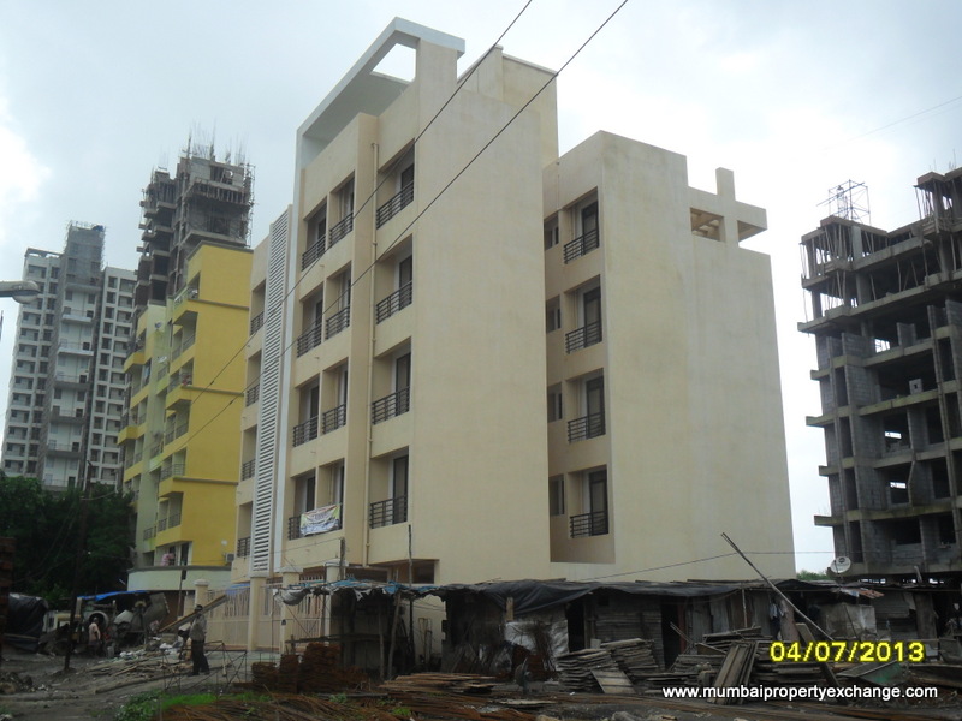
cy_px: 360
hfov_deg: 50.1
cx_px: 481
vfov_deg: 38.7
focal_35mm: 37
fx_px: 1028
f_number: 4
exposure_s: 1/750
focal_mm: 6.6
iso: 100
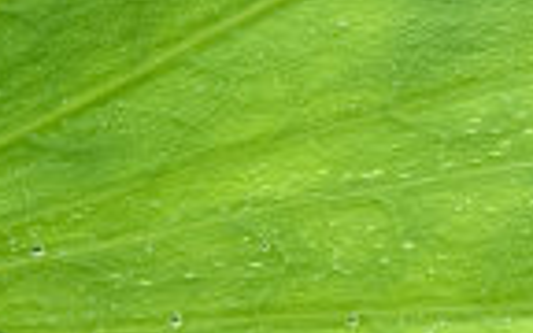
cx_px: -133
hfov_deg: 16.9
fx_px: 1700
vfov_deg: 11.1
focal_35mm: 117
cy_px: 302
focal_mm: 4.25
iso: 32
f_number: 1.8
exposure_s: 1/391
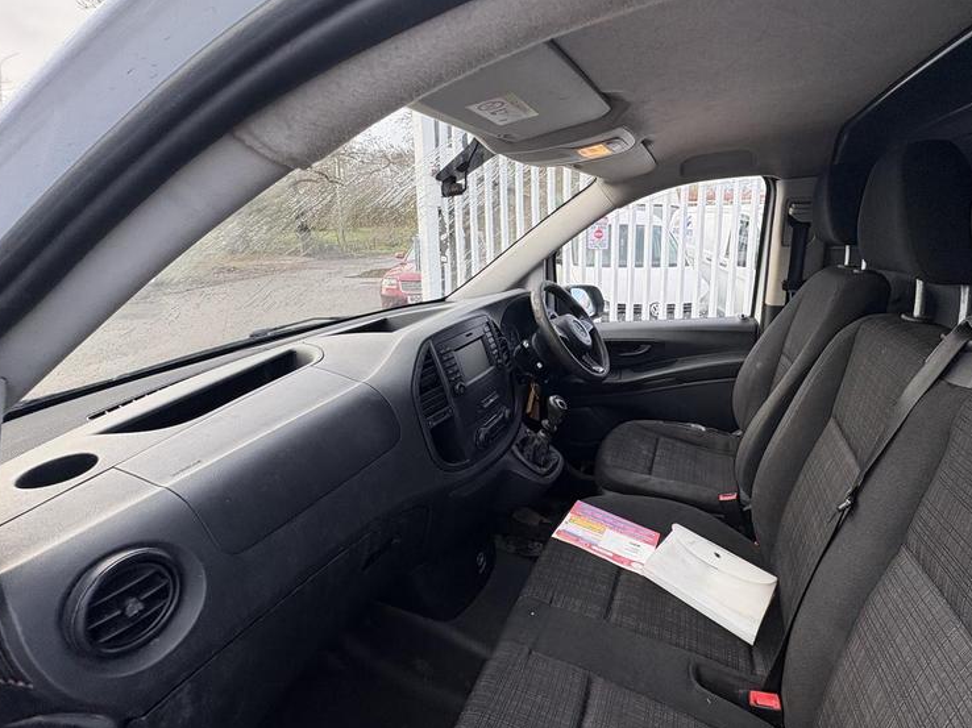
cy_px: 312
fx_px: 477
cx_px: 570
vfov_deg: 74.3
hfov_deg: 90.2
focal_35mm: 17
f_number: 2.2
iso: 40
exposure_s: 1/239
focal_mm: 2.22
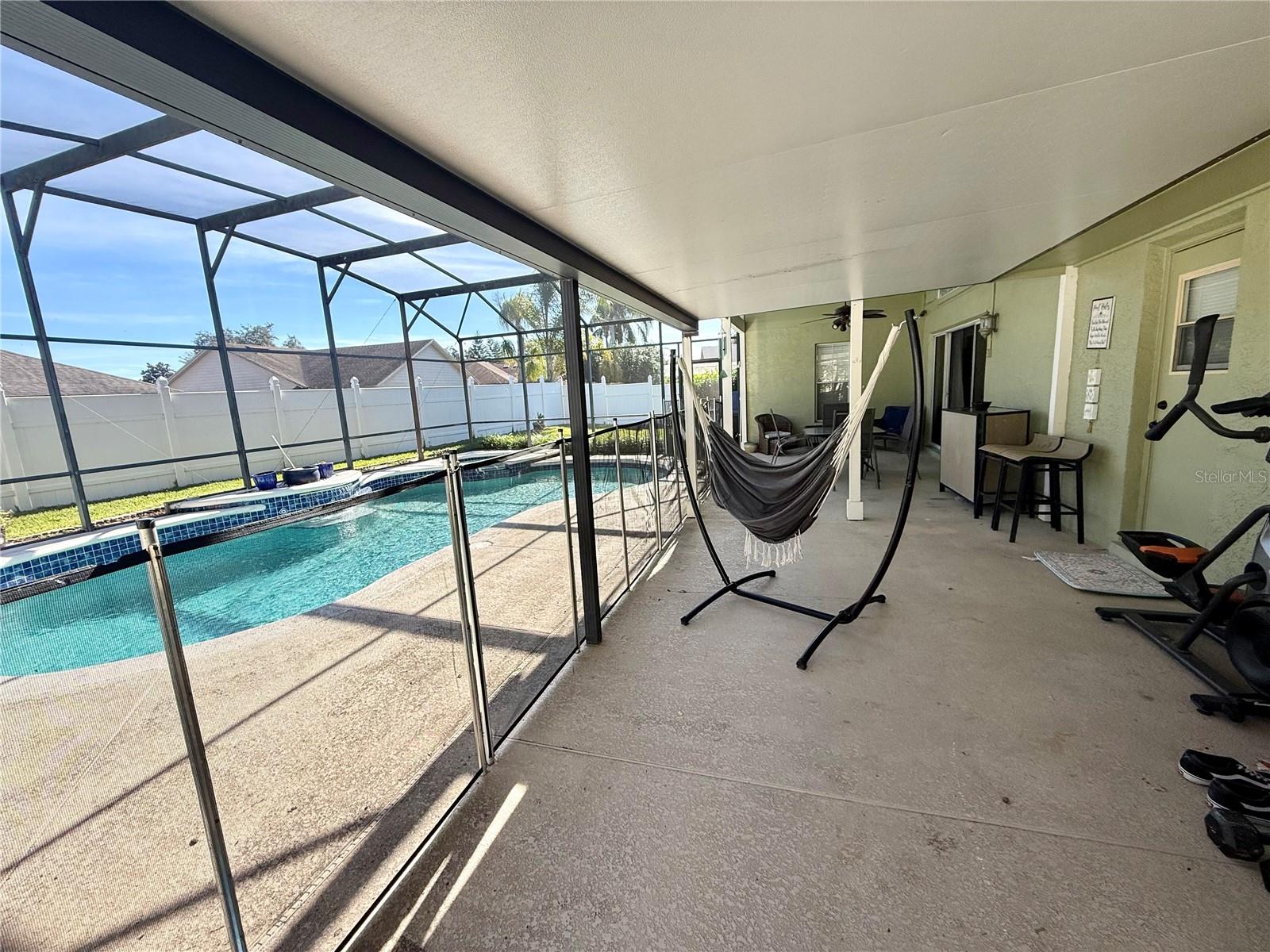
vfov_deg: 85.7
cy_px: 476
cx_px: 635
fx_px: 514
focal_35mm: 14
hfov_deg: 102.1
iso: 64
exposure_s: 1/545
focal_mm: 2.22
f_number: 2.2
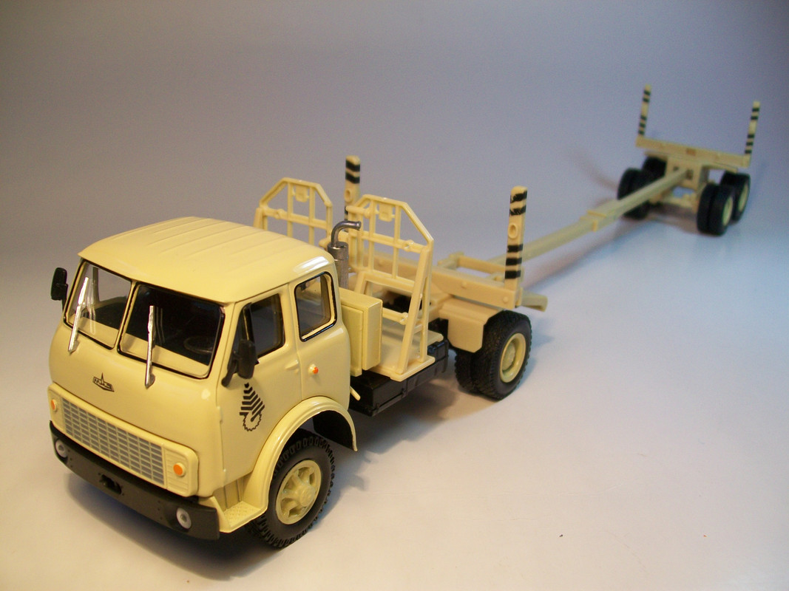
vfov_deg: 39.6
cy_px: 296
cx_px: 394
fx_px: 820
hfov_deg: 51.4
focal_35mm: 36
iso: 64
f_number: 2.7
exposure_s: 1/100
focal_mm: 6
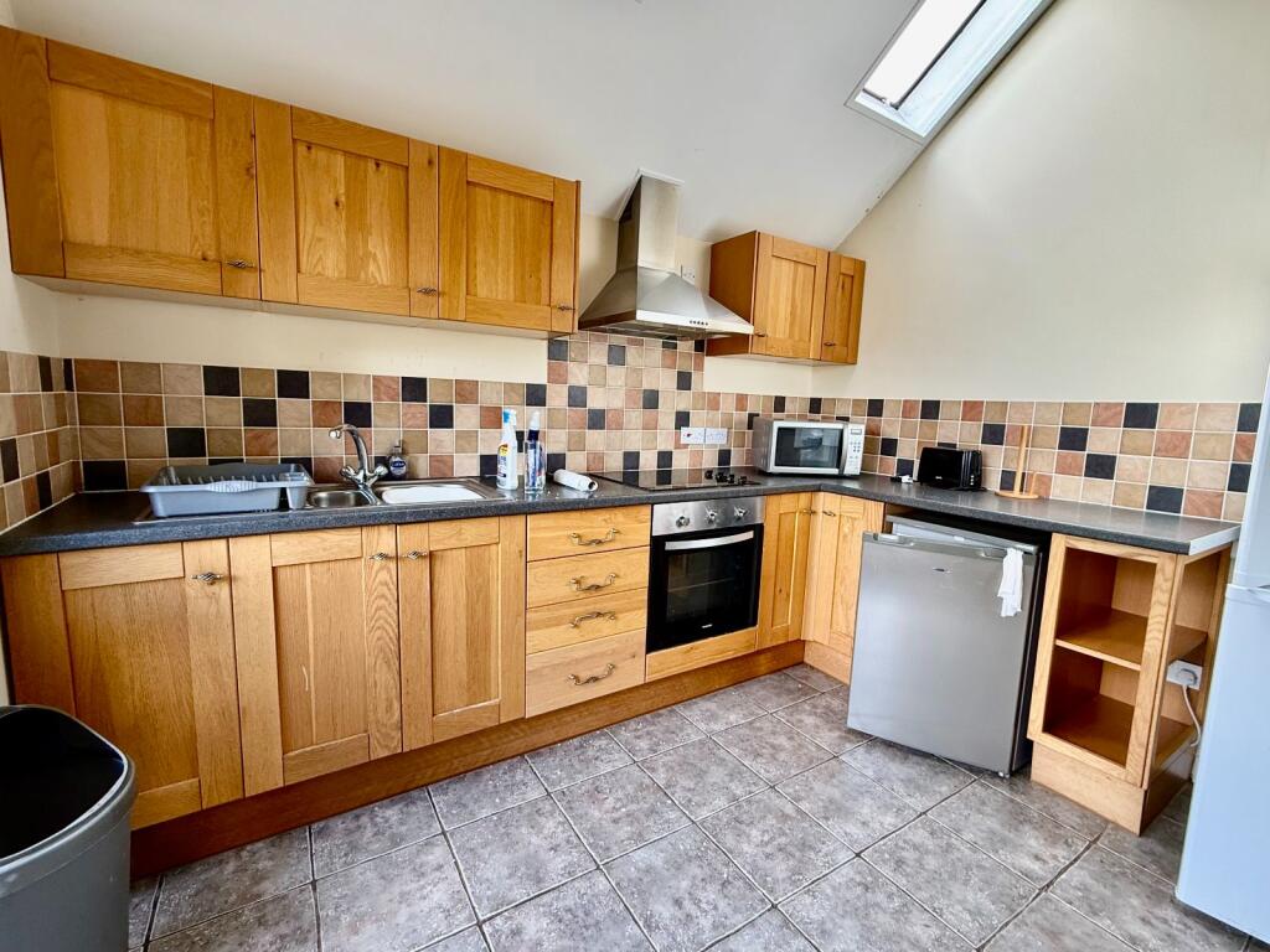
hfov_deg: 102.1
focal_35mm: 14
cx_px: 635
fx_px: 514
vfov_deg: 85.7
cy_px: 476
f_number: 2.2
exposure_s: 1/99
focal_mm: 2.22
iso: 125
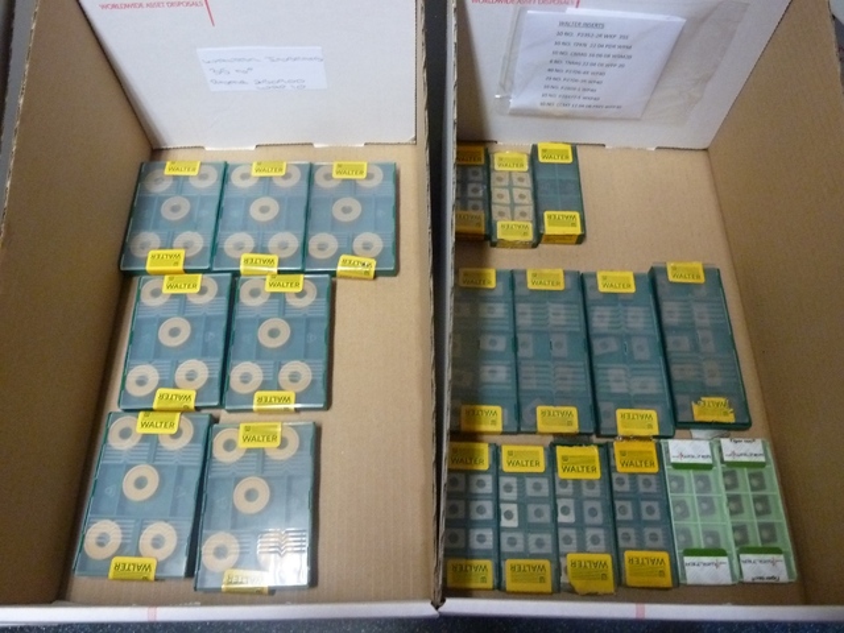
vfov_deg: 54.9
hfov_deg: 69.4
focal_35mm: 25
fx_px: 610
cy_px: 316
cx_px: 422
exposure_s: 1/15
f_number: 3.3
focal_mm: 4.1
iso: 500
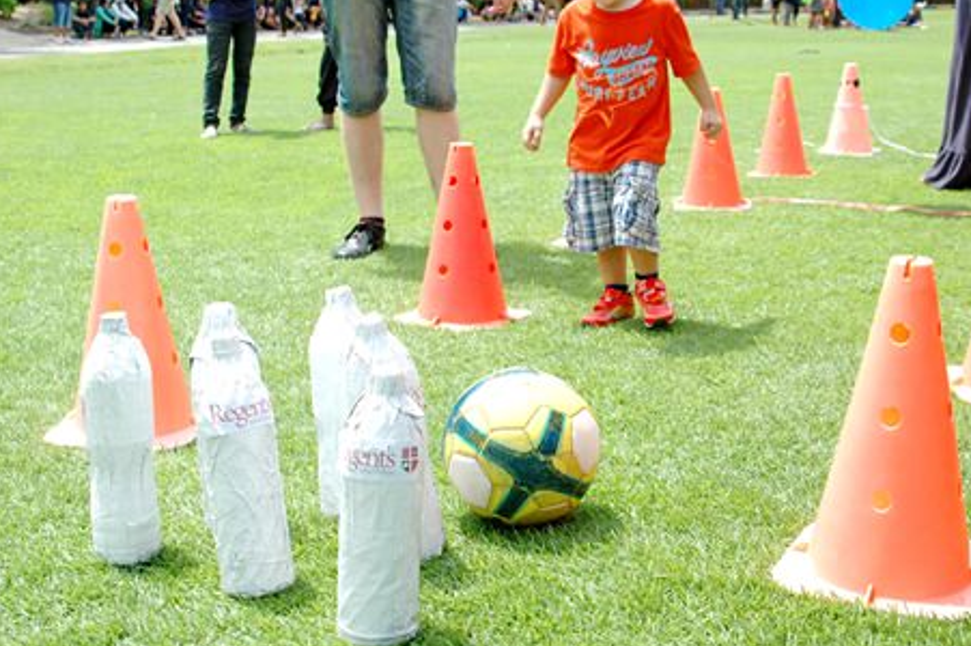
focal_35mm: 51
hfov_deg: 38.9
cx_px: 497
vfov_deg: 26.4
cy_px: 280
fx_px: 1375
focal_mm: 28
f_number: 5
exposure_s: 1/800
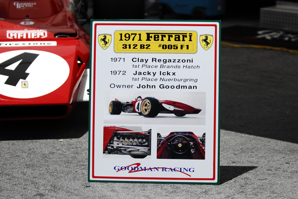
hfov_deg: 19.4
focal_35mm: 105
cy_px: 100
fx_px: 870
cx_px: 149
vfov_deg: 13.1
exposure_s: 1/8000
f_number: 2.8
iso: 320
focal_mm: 70
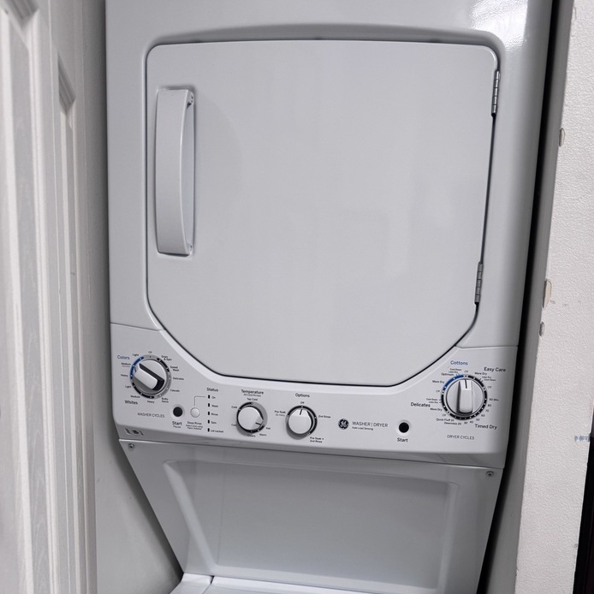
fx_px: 641
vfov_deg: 48.4
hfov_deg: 49.5
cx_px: 346
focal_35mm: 33
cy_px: 424
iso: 125
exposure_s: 1/60
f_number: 1.78
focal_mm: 6.76
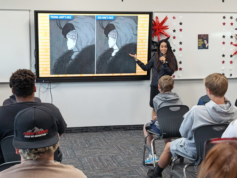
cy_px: 89
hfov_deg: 38.9
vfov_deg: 29.7
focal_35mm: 49
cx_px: 118
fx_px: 336
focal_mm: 6.9
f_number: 1.68
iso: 332
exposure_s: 1/318
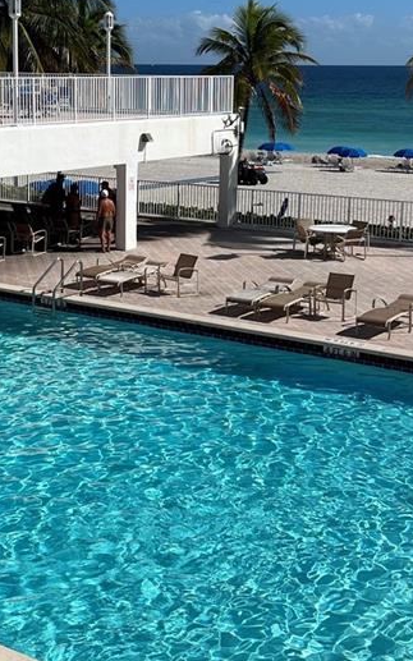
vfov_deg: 31.9
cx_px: 142
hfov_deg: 20.2
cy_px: 262
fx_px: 1153
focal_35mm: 64
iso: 50
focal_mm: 5.7
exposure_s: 1/10309
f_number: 1.5
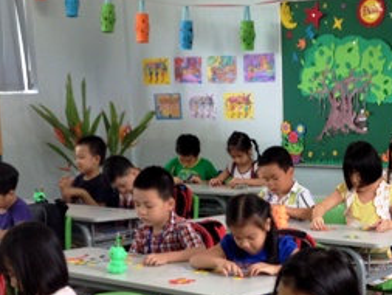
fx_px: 940
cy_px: 231
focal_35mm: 83
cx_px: 266
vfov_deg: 17.7
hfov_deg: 23.4
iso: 80
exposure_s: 1/60
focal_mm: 4.28
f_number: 2.4
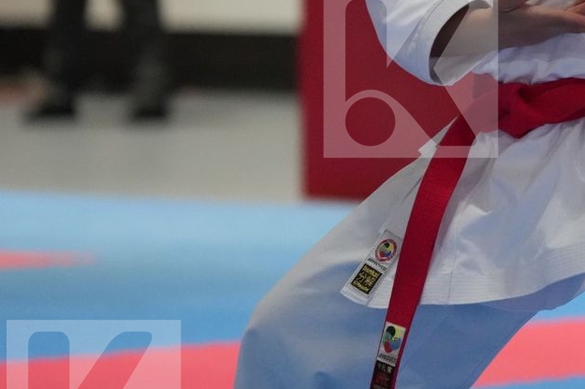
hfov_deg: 5.3
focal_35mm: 389
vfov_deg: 3.5
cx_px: 728
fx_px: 6318
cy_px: 73
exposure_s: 1/500
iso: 5000
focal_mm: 135
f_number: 2.8
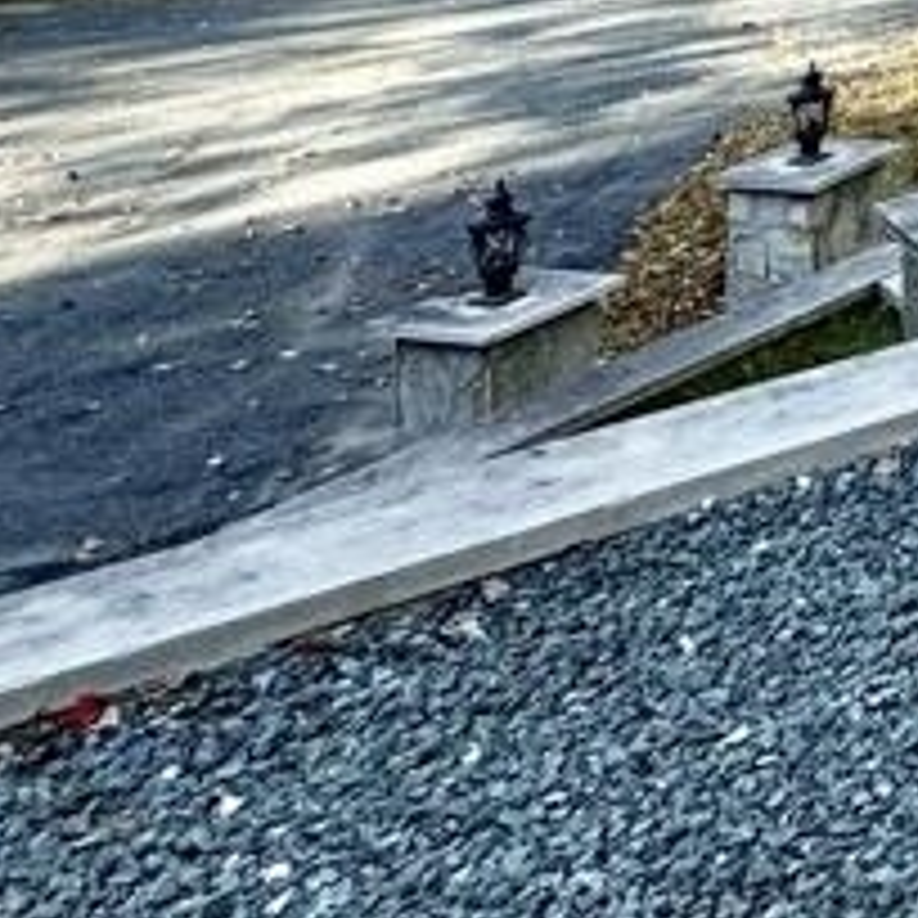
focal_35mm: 62
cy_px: -513
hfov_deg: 15.4
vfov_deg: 22.2
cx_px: 2182
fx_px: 1860
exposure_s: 1/787
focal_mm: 2.22
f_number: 2.2
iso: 50
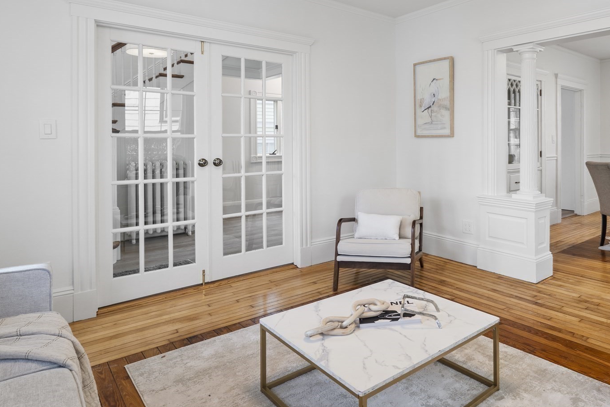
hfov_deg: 71.0
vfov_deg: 52.4
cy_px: 144
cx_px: 420
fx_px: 407
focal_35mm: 24
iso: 320
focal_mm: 16
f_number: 7.1
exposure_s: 1/4
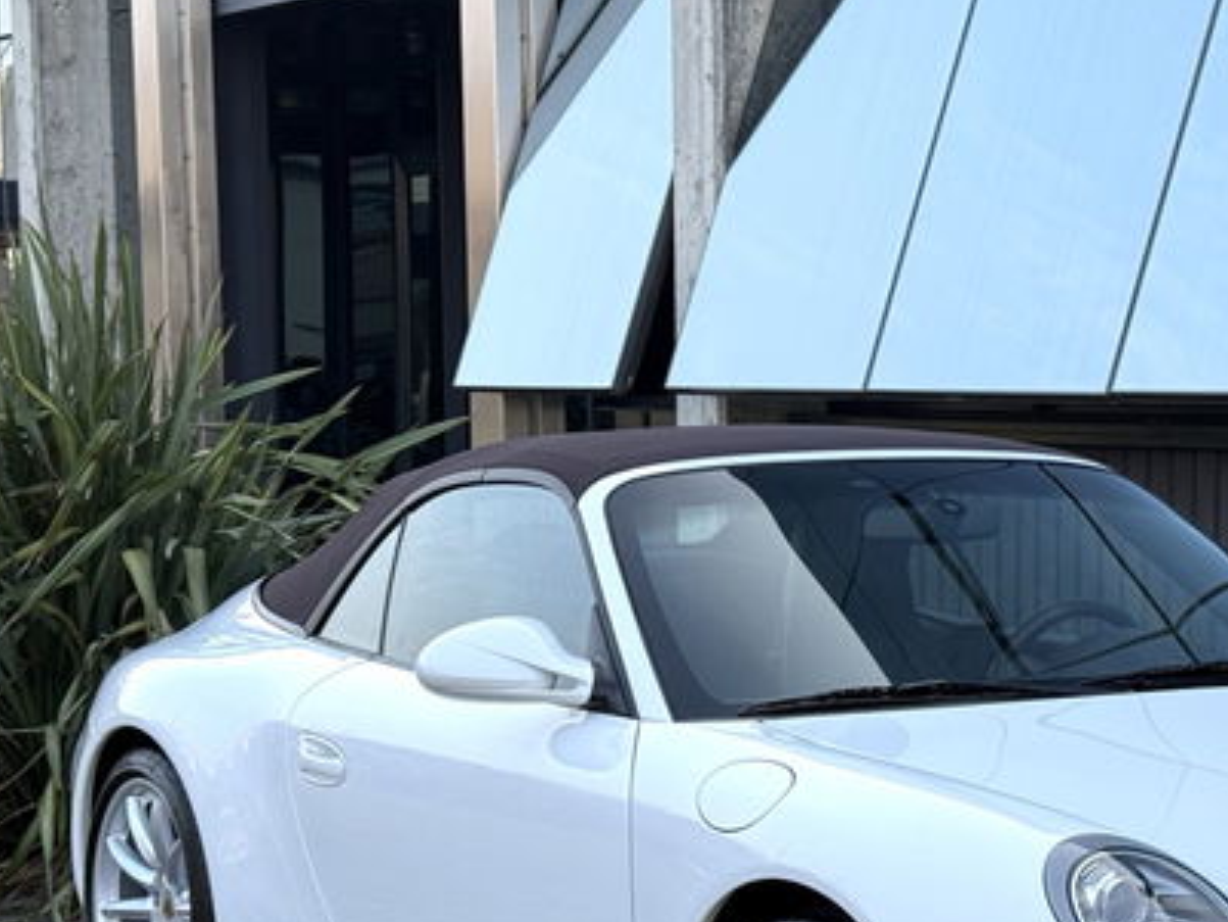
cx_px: 1032
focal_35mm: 92
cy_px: 818
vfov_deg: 15.9
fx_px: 3265
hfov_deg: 21.0
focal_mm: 6.76
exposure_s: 1/1013
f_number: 1.78
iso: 64
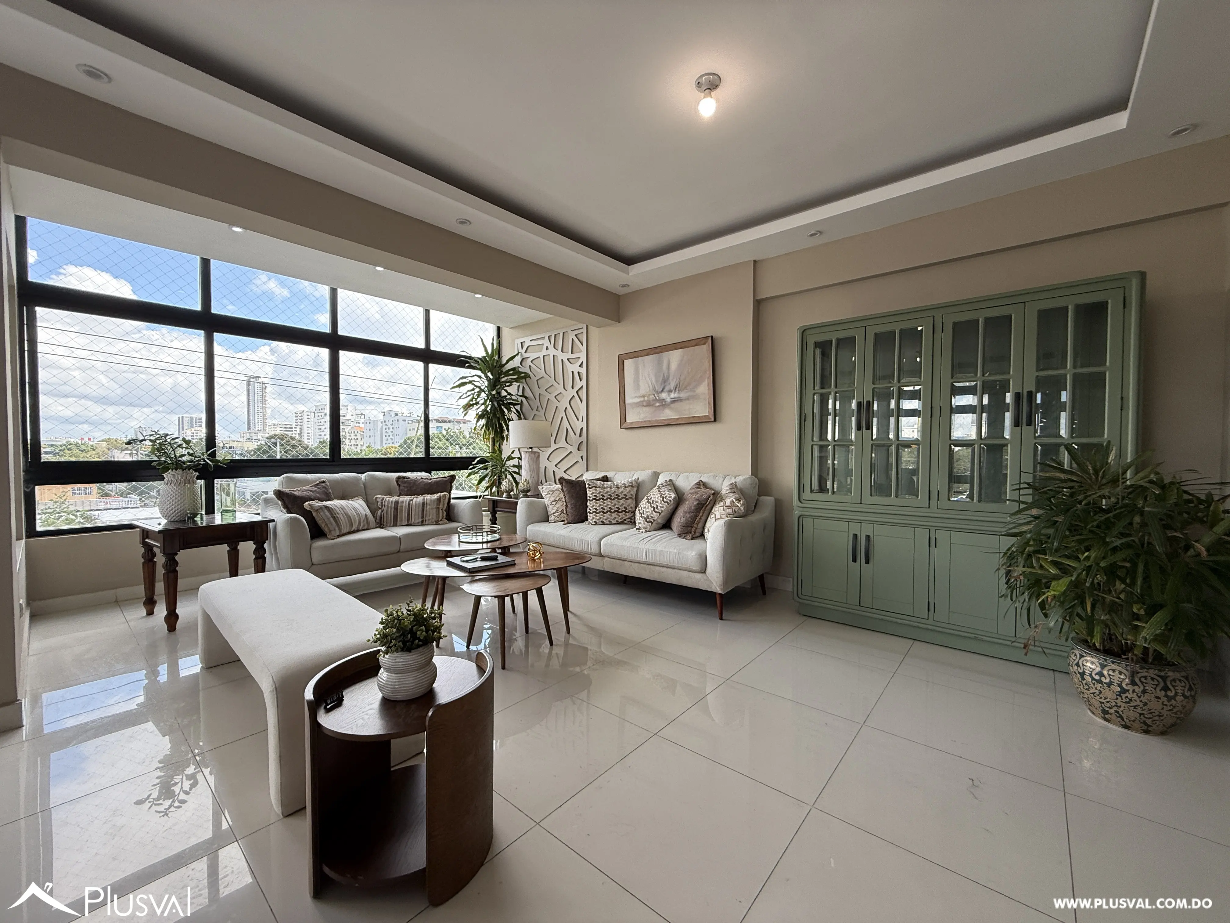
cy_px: 462
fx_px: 497
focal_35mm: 14
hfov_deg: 102.1
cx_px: 615
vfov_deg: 85.7
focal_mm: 2.22
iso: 64
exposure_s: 1/235
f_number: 2.2
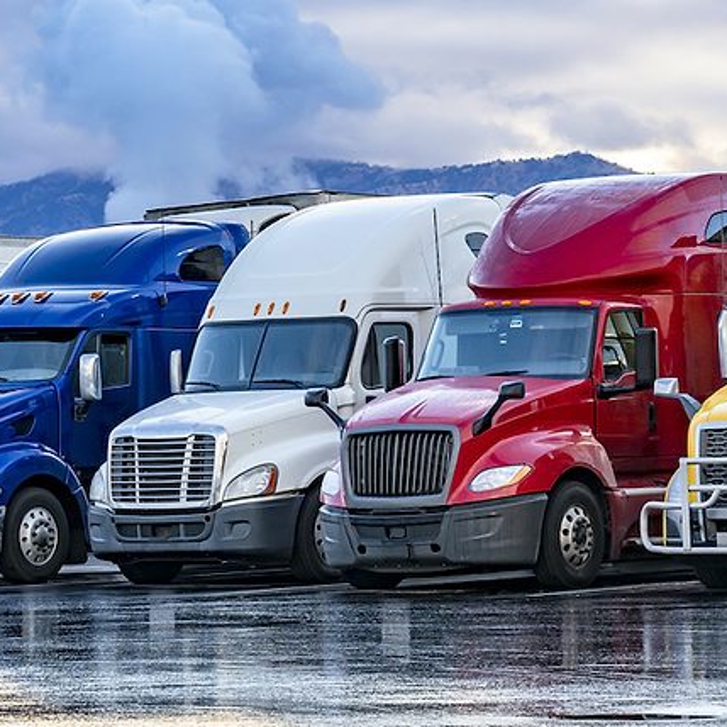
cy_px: 348
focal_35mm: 198
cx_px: 516
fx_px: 4705
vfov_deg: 8.8
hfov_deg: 8.8
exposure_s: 1/250
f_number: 8
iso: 560
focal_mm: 105
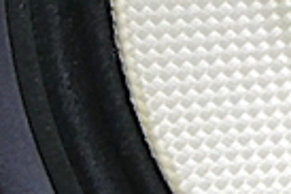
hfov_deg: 2.0
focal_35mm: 1045
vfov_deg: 1.3
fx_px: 8437
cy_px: -32
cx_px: 635
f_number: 5.4
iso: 200
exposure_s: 1/8
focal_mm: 25.6
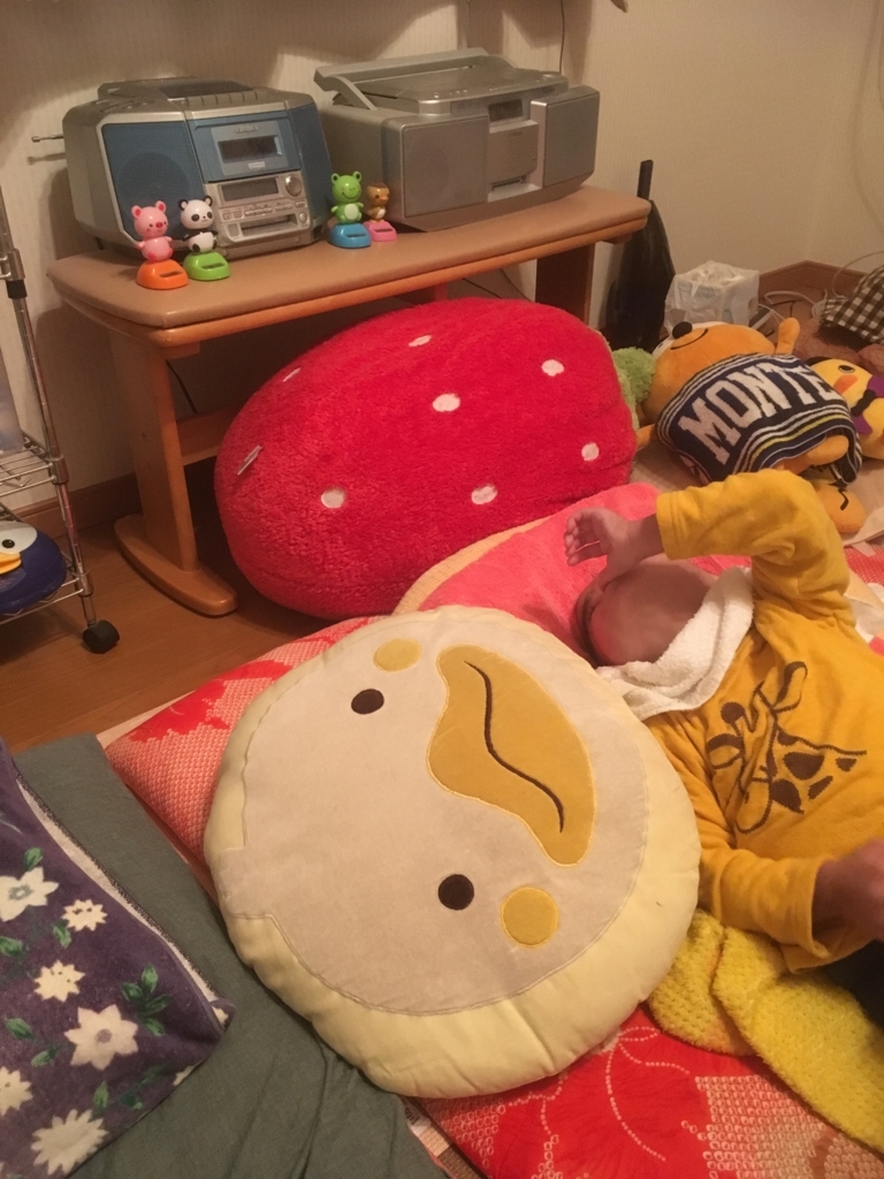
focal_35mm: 29
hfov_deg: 48.2
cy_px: 590
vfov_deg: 61.7
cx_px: 442
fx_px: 987
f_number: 2.2
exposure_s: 1/15
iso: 250
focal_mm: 4.15
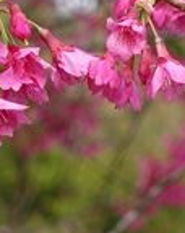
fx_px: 1845
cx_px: -31
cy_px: 43
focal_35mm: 269
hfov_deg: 5.7
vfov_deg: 7.2
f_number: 4
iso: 125
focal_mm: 22.95
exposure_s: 1/200
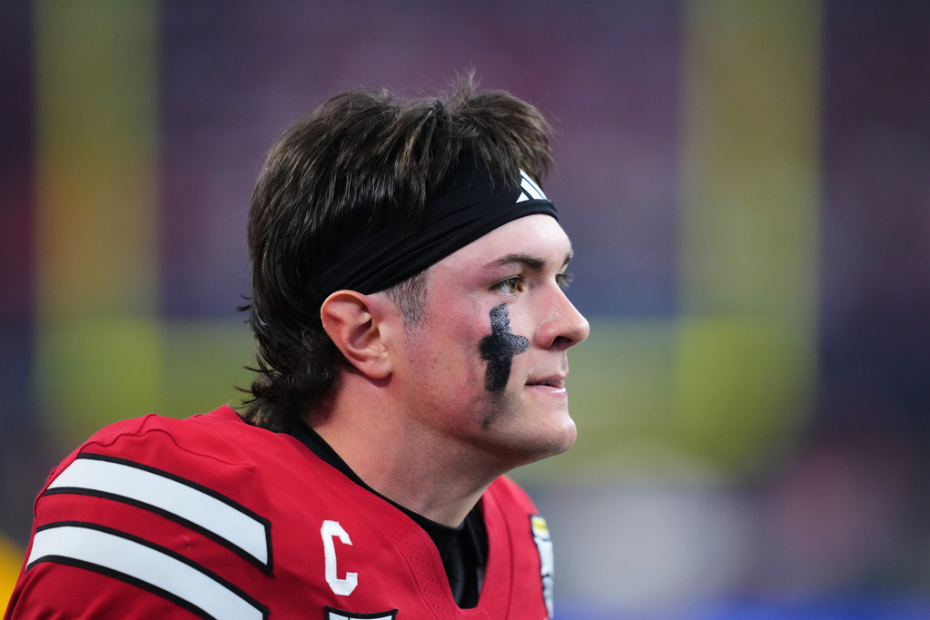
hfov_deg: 5.2
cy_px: 310
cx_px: 465
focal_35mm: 400
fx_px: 10334
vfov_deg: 3.4
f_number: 2.8
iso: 3200
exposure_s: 1/1600
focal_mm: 400
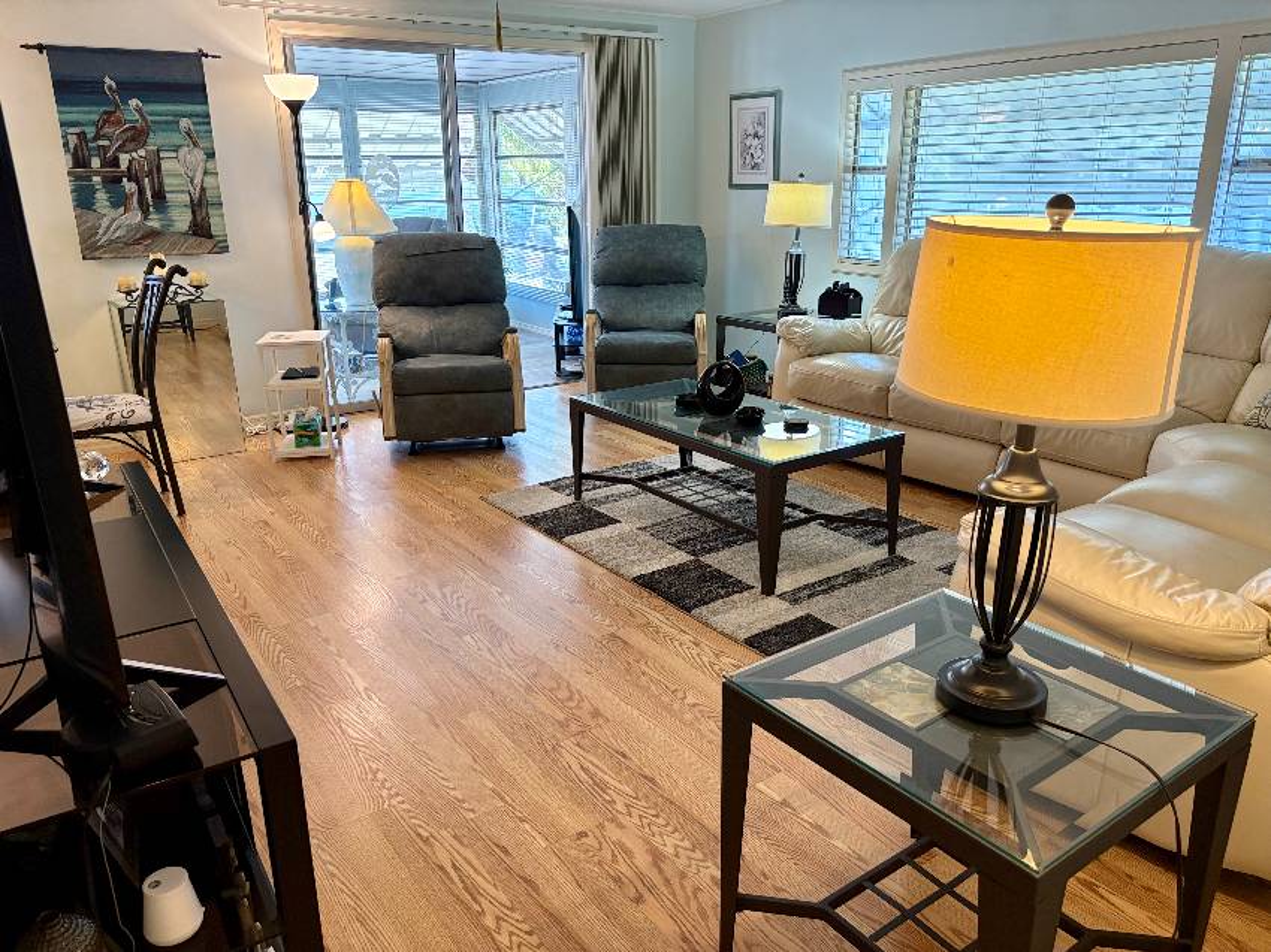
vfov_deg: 53.0
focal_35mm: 26
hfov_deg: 67.3
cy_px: 476
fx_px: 954
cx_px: 636
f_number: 1.6
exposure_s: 1/60
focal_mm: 5.96
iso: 200
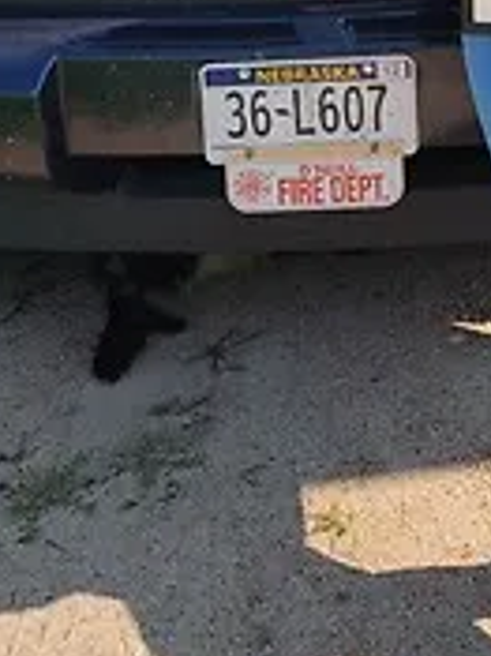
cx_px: 450
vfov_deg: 22.2
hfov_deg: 18.3
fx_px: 1496
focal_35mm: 79
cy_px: -195
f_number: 1.8
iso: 12
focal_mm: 6.4
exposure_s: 1/548
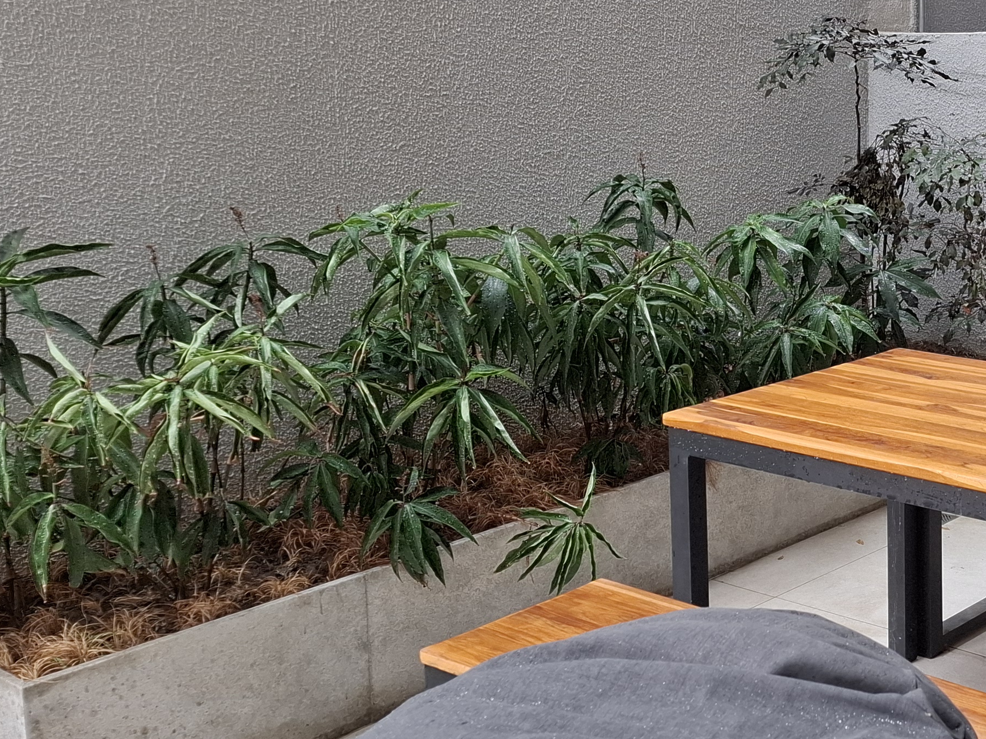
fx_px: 1481
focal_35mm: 52
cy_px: 313
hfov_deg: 35.1
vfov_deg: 28.0
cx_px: 855
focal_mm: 5.54
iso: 50
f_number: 1.8
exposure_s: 1/120
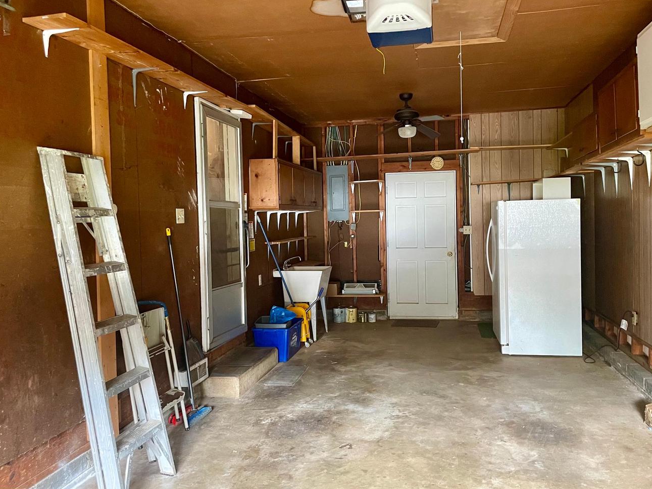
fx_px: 546
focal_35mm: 29
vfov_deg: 48.2
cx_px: 352
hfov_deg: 61.6
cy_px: 248
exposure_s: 1/60
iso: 500
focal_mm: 4.2
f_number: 1.6
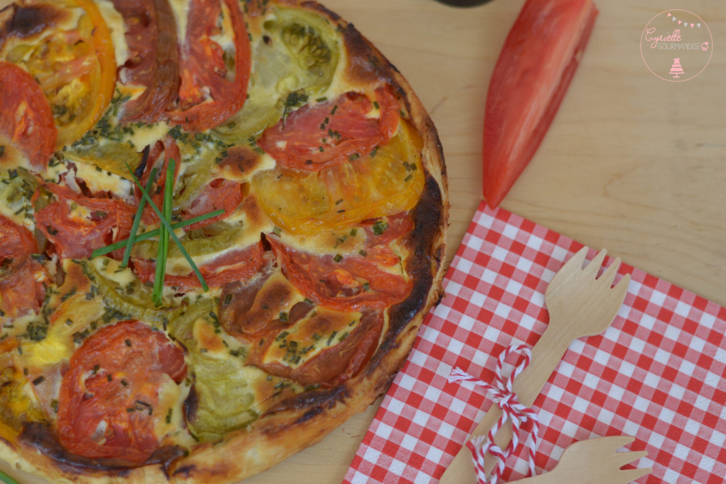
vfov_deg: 18.2
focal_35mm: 75
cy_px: 242
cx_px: 363
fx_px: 1512
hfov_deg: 27.0
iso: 100
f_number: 2.8
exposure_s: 1/250
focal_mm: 50
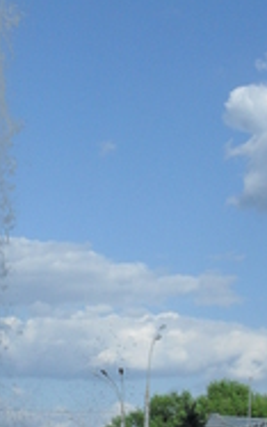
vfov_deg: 16.4
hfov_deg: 10.3
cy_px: 427
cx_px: -46
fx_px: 1454
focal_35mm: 125
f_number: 10
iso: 100
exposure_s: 1/250
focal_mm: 8.7
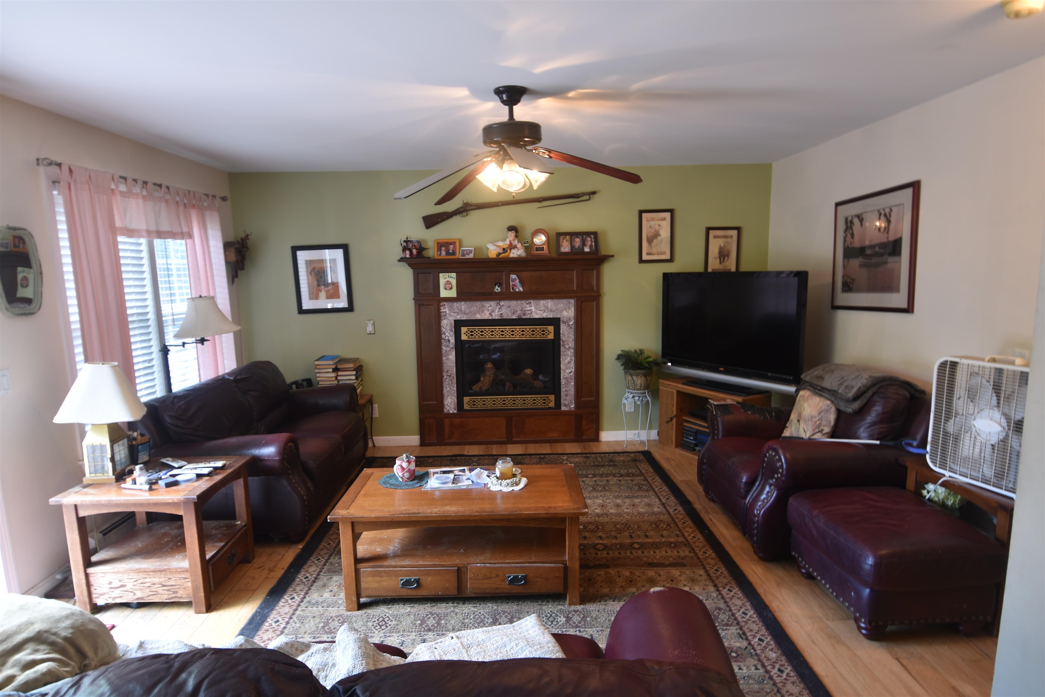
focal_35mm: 21
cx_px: 522
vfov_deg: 59.5
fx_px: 610
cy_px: 348
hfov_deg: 81.2
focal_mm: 14
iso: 100
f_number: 4
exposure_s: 1/6
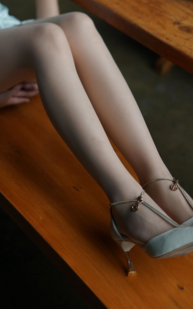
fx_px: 623
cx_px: 85
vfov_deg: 27.7
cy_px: 106
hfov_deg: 17.6
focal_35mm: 74
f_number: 1.8
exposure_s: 1/400
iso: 200
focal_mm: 50
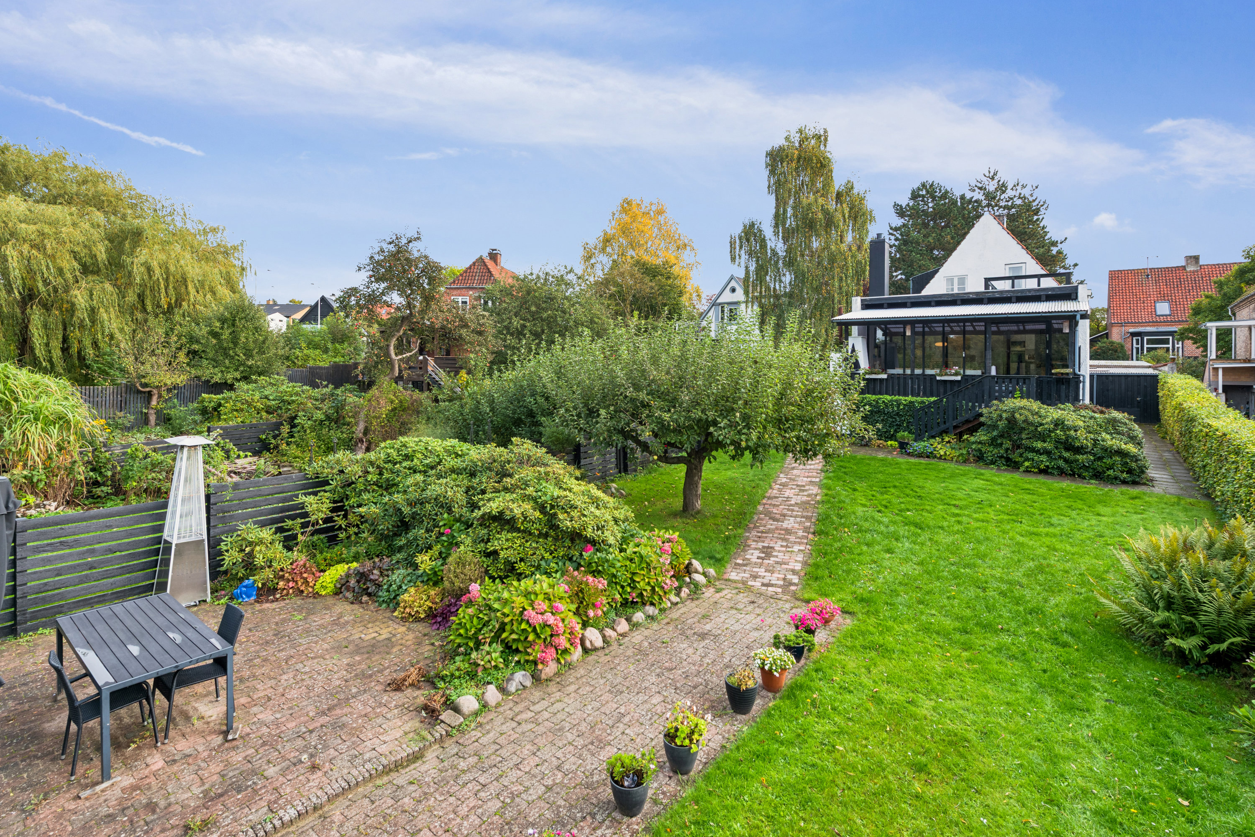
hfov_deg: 93.3
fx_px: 593
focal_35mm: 17
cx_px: 628
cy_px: 418
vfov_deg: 70.4
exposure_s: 1/60
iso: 200
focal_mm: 17
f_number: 10
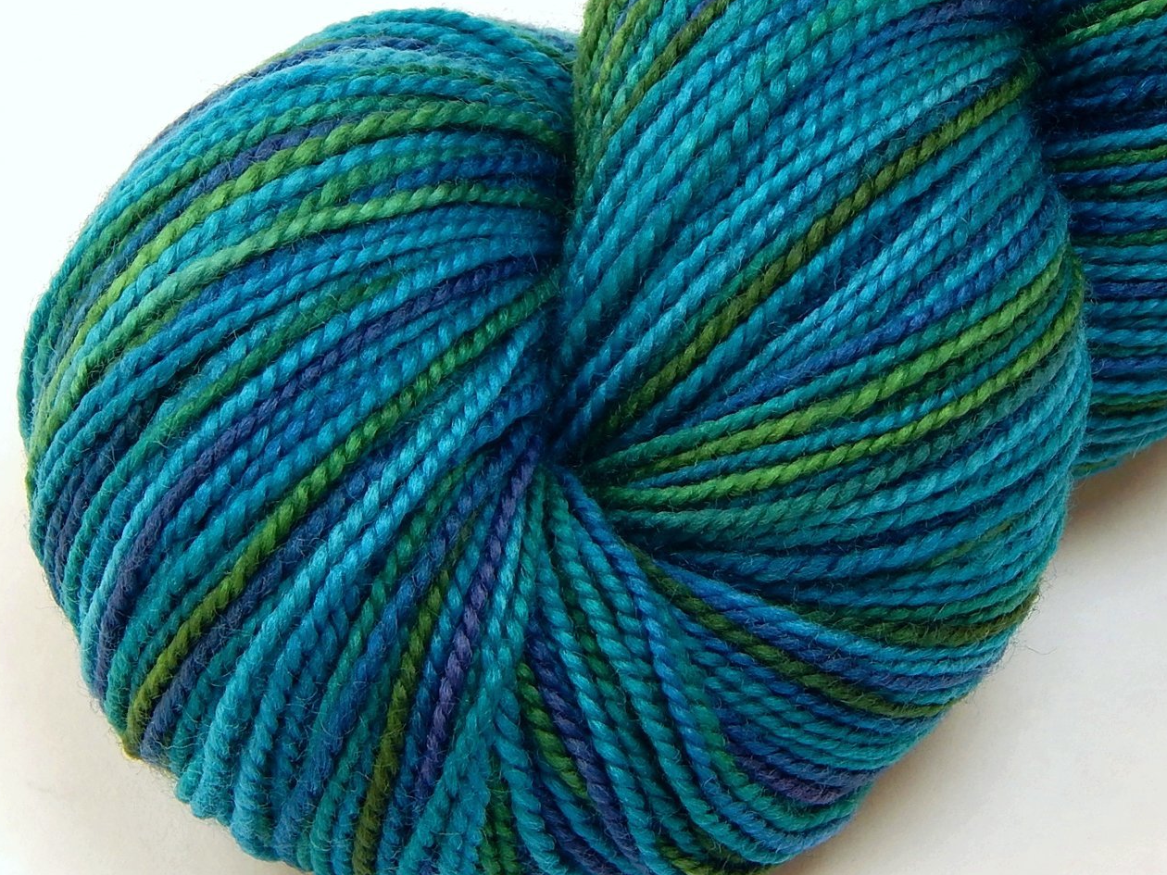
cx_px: 568
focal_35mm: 160
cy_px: 417
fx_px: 5394
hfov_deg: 12.3
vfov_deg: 9.3
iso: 125
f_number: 4.5
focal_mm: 18.7
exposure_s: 1/15
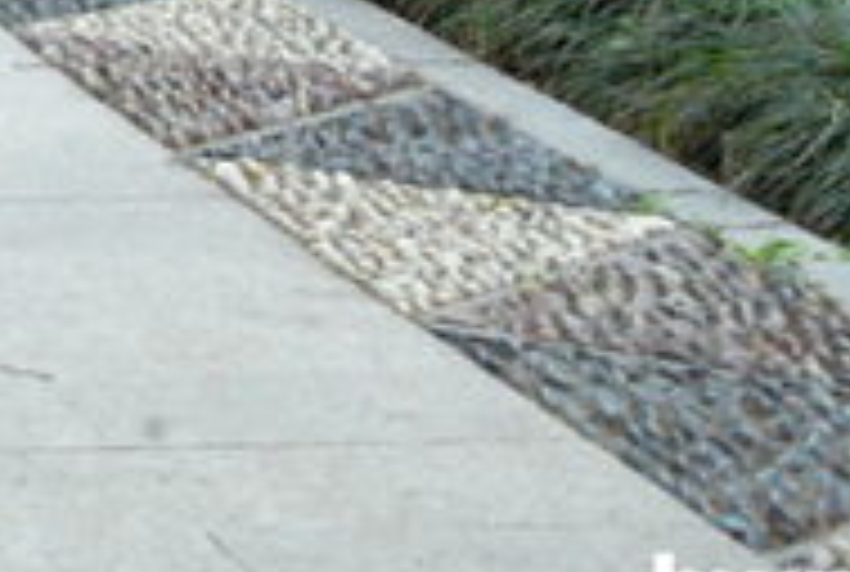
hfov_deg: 7.0
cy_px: -484
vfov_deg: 4.8
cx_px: -801
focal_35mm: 285
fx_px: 6748
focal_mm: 45
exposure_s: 1/80
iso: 1600
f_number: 16
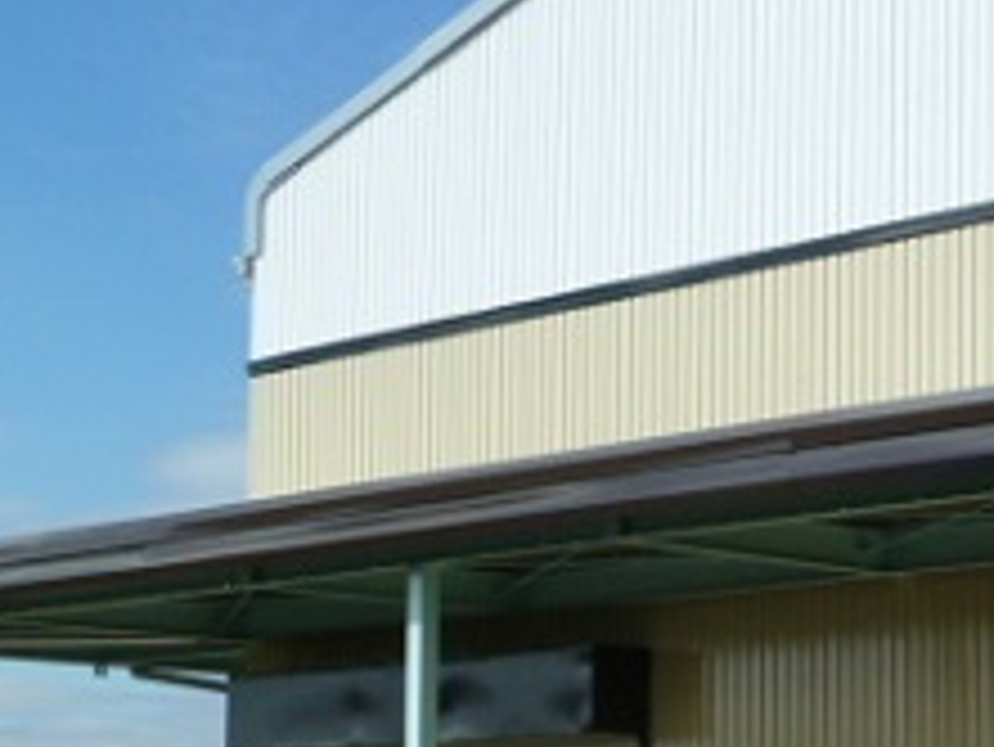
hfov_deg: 21.3
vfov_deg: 16.7
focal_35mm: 87
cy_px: 706
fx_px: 2500
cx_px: 1102
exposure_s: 1/500
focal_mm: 5.3
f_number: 5.6
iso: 80
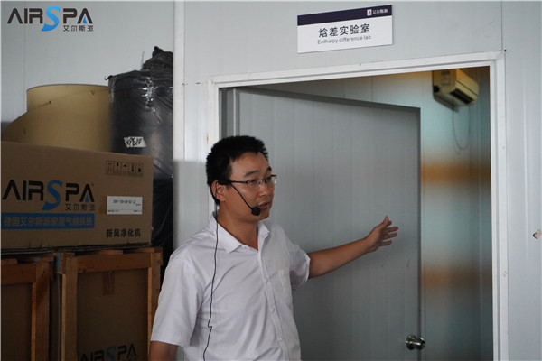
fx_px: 753
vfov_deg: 27.0
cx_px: 271
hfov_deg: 39.6
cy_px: 180
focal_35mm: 50
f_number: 4.5
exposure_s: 1/500
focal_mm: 50
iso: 16000
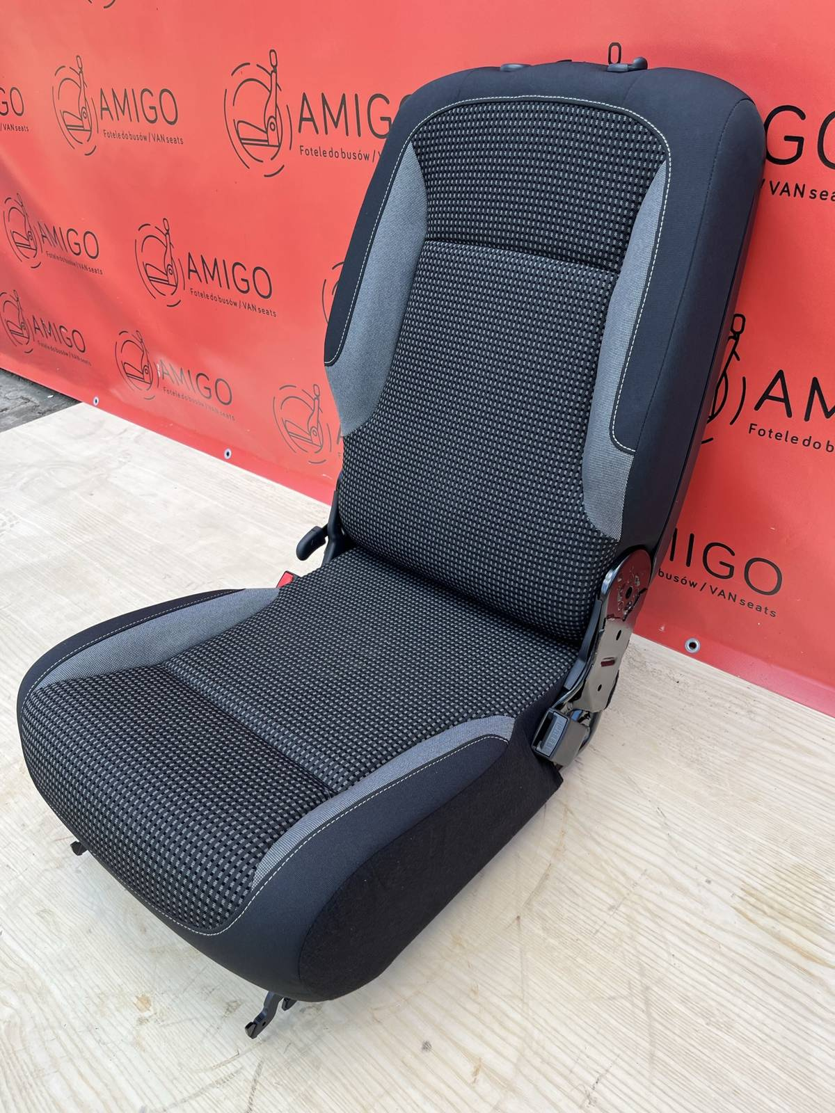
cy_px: 556
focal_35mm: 26
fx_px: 836
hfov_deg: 53.1
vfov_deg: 67.3
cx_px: 418
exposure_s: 1/291
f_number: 1.6
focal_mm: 5.1
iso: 40
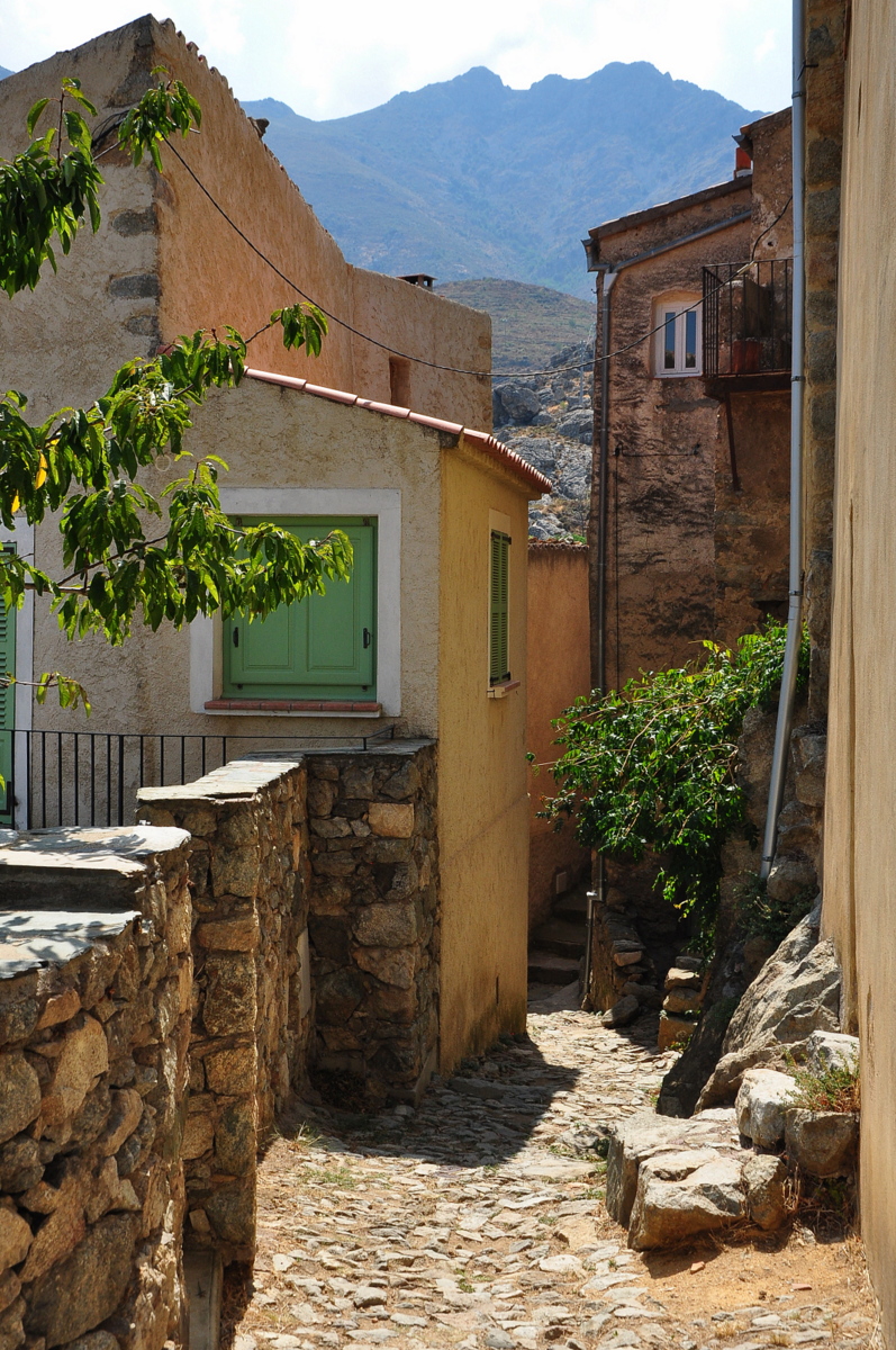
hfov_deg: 29.8
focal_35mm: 45
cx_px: 448
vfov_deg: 43.7
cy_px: 675
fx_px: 1684
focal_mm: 30
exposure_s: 1/400
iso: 400
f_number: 10
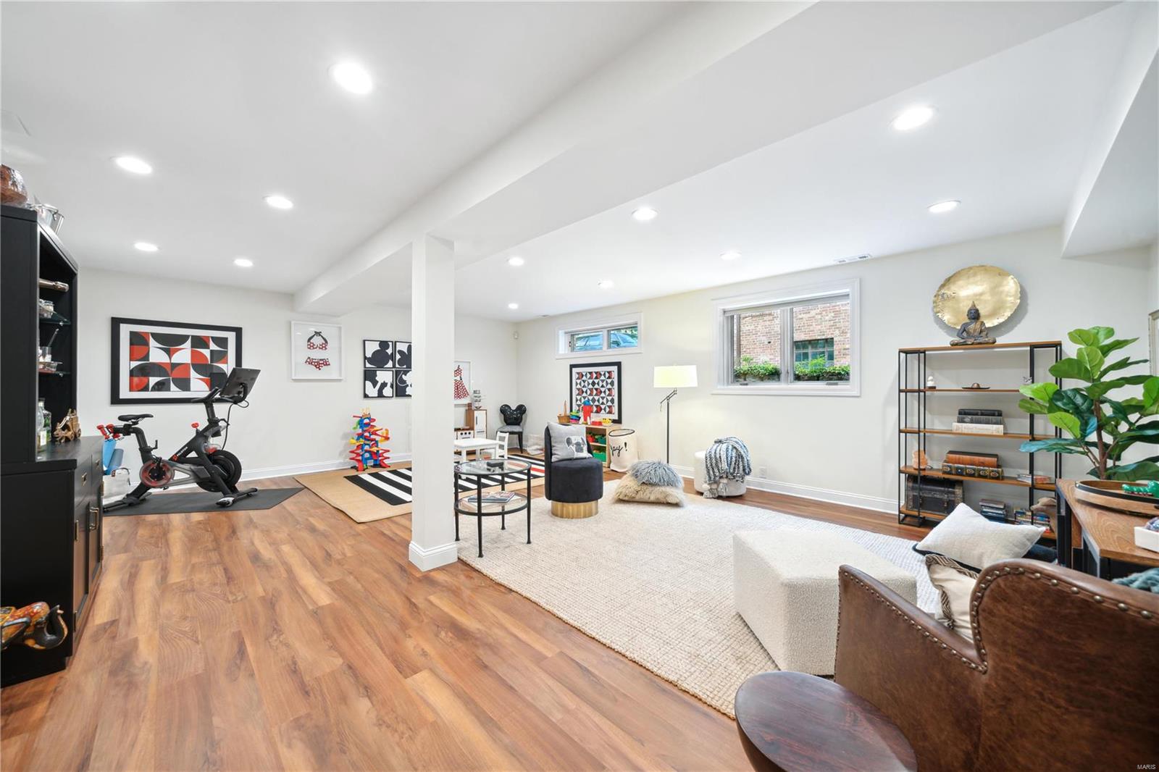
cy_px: 386
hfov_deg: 108.3
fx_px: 418
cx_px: 580
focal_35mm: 13
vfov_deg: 85.4
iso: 250
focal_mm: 13
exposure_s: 1/6
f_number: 8
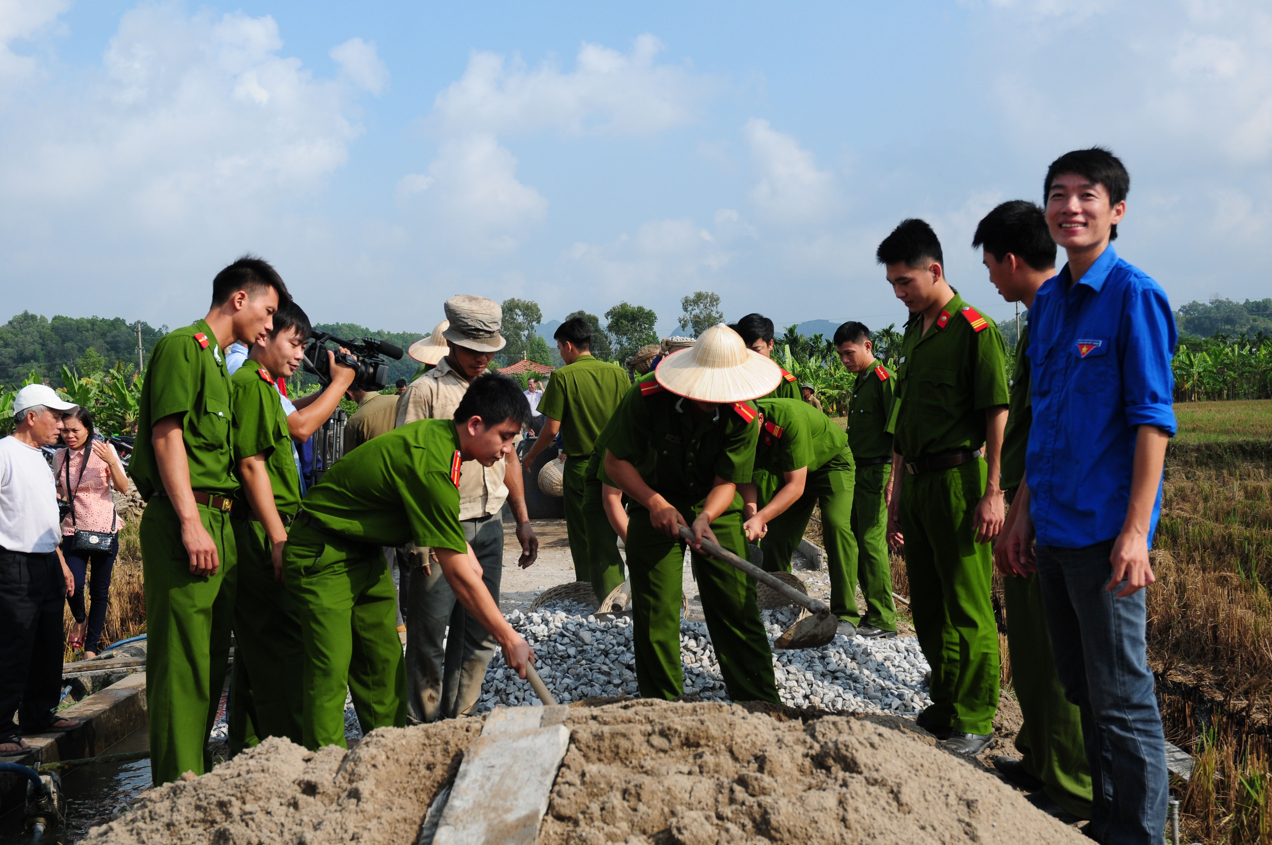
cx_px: 636
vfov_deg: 30.8
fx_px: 1535
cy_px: 422
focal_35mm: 44
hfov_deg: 45.0
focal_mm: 29
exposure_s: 1/1600
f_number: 5.6
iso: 320
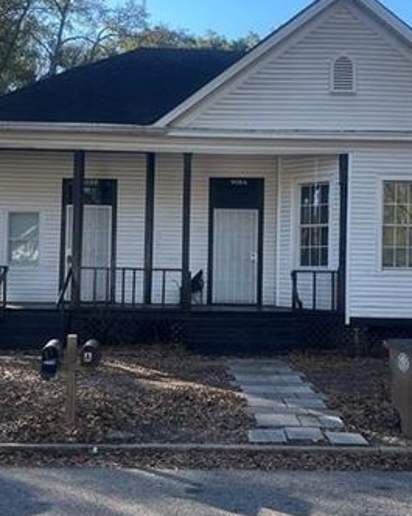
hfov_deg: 29.6
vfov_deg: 36.7
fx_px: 778
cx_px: 227
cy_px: 253
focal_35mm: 51
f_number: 1.6
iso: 50
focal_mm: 5.1
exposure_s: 1/1018
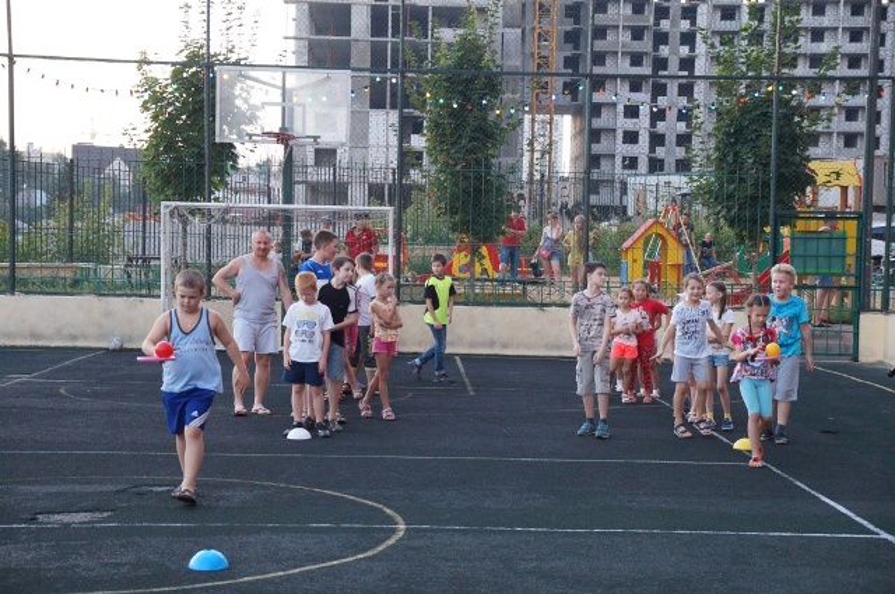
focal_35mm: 67
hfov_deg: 30.1
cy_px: 297
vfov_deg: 20.3
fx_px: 1664
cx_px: 448
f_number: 4.5
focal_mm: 45
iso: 1250
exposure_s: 1/160
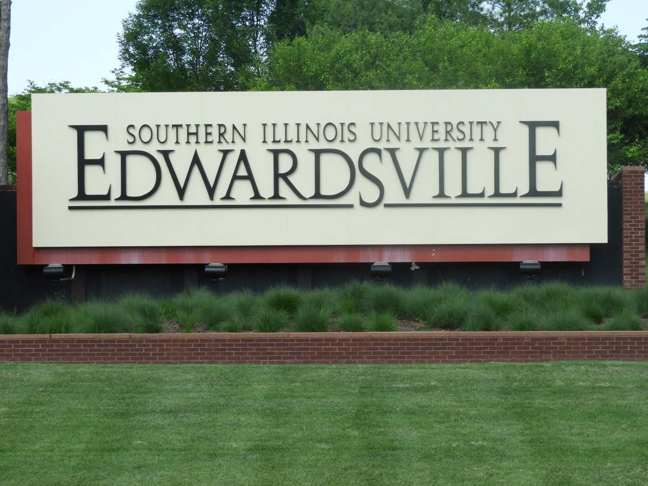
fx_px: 2808
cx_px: 324
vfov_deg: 9.9
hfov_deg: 13.2
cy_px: 243
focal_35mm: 150
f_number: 5.2
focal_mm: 26.9
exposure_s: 1/250
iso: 100
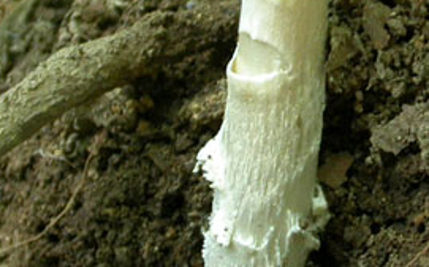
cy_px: 88
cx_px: 345
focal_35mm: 183
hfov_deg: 11.4
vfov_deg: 7.2
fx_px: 2138
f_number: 3
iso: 100
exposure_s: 1/15
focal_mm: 11.5
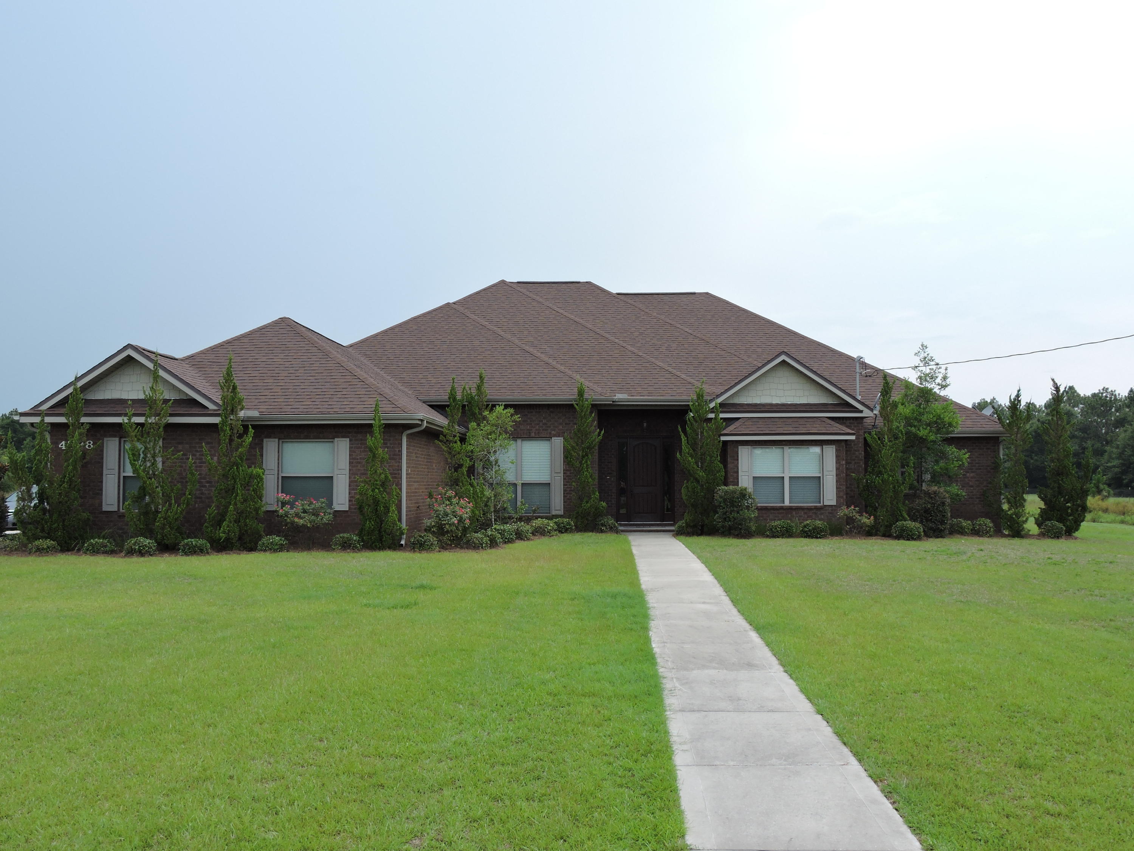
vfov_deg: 42.9
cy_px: 426
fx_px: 1081
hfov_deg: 55.4
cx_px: 567
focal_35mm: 33
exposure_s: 1/400
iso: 100
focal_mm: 5.9
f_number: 3.6
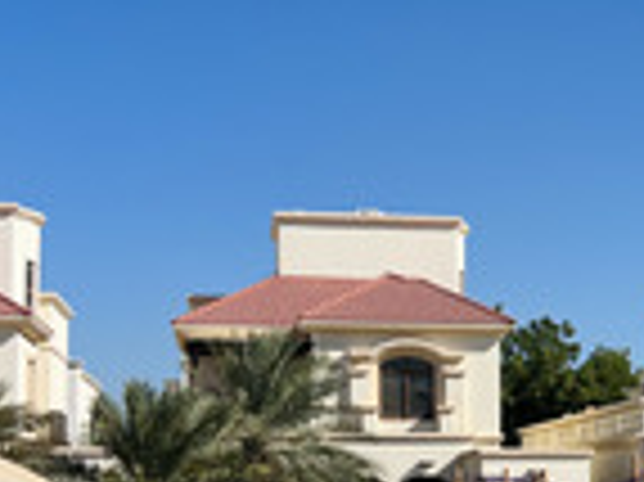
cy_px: 408
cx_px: 615
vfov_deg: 17.6
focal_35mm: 83
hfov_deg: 22.8
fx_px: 1543
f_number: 1.5
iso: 50
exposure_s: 1/7463
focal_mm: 5.7
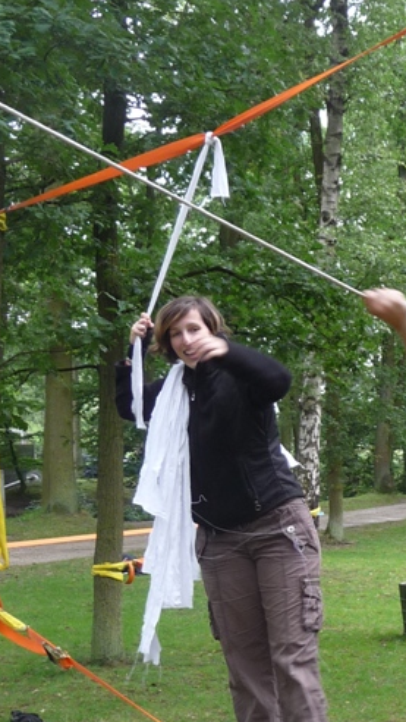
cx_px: 513
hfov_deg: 16.8
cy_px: 509
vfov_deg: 30.6
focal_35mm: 68
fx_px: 1301
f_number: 3.4
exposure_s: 1/40
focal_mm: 5
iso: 100
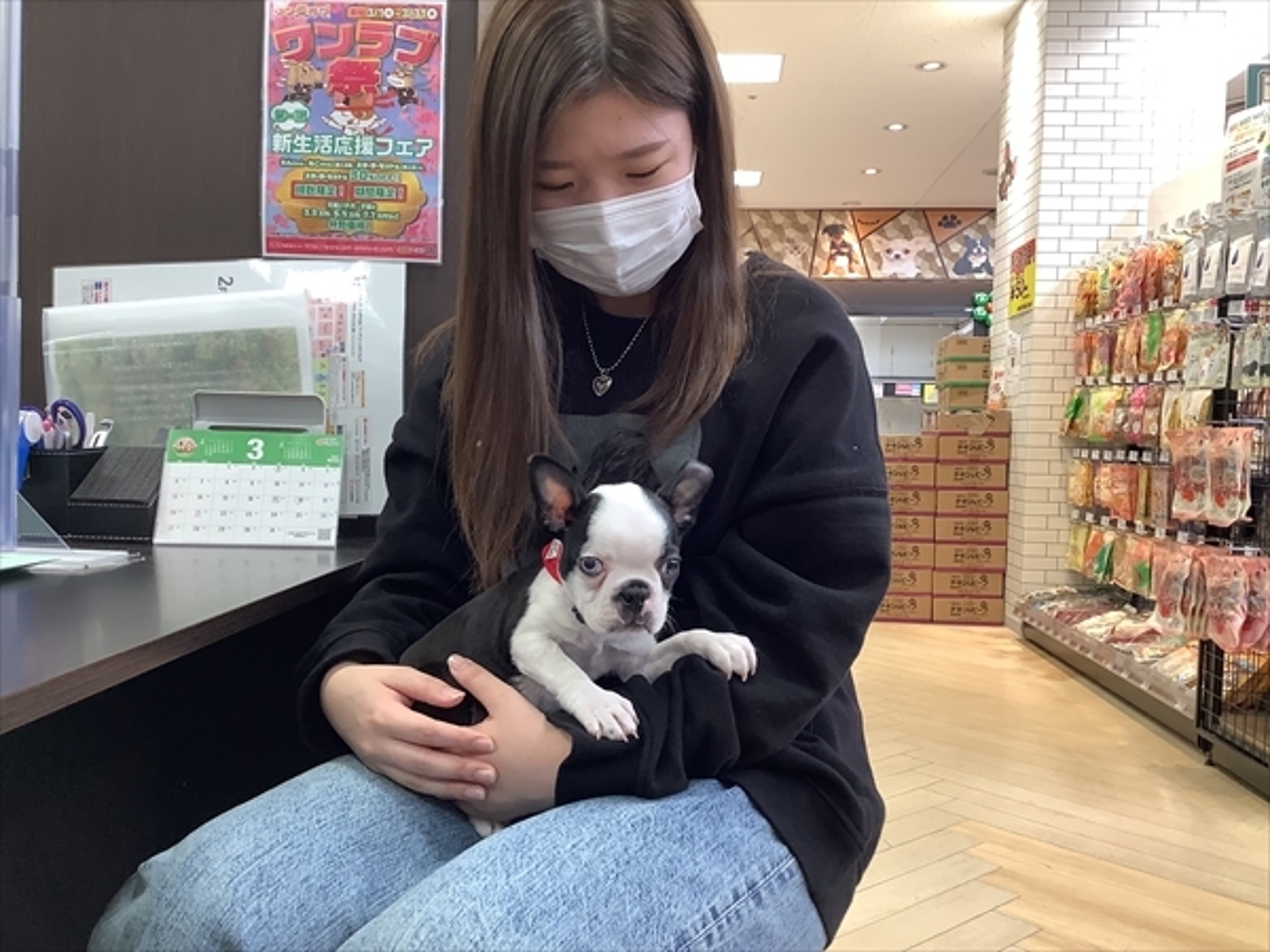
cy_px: 476
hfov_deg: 58.4
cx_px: 635
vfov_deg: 45.4
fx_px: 1137
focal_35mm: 31
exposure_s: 1/50
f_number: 2.4
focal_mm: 3.3
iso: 80
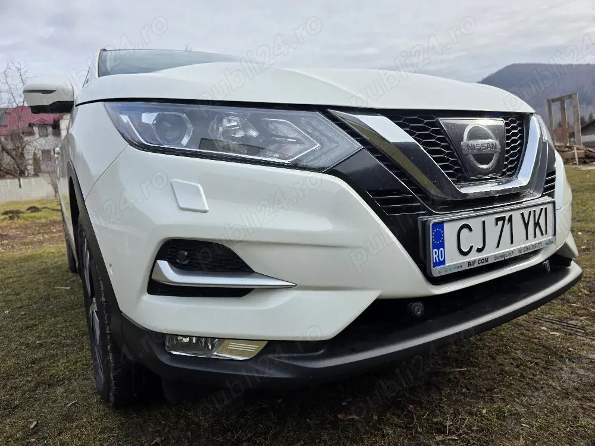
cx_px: 298
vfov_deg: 58.9
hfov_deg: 73.9
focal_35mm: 23
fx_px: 395
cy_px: 223
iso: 80
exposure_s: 1/3333
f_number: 1.7
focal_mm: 6.3
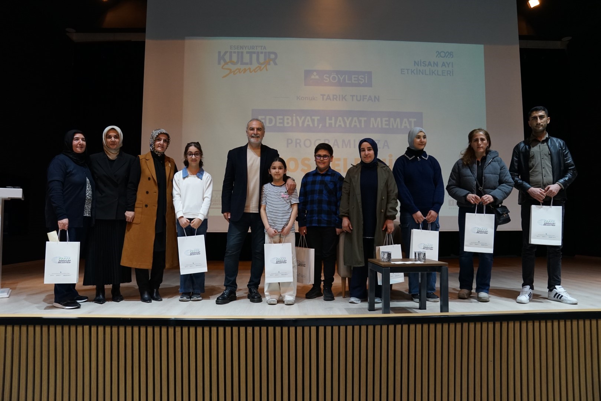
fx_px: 401
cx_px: 300
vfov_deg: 53.1
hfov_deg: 73.7
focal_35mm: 24
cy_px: 200
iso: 1600
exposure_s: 1/160
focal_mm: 24
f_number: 3.2
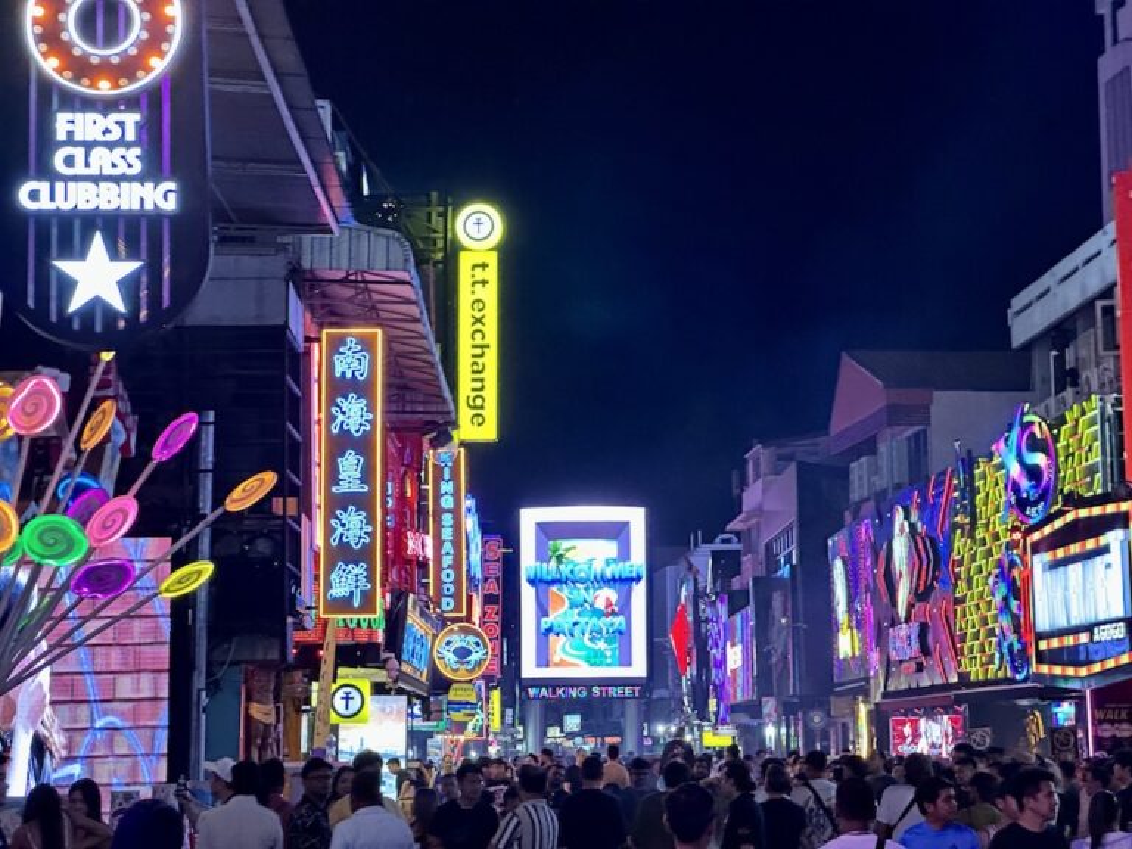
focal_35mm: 77
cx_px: 566
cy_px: 424
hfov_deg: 25.3
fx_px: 2518
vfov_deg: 19.1
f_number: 2.8
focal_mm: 9
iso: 400
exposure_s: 1/50
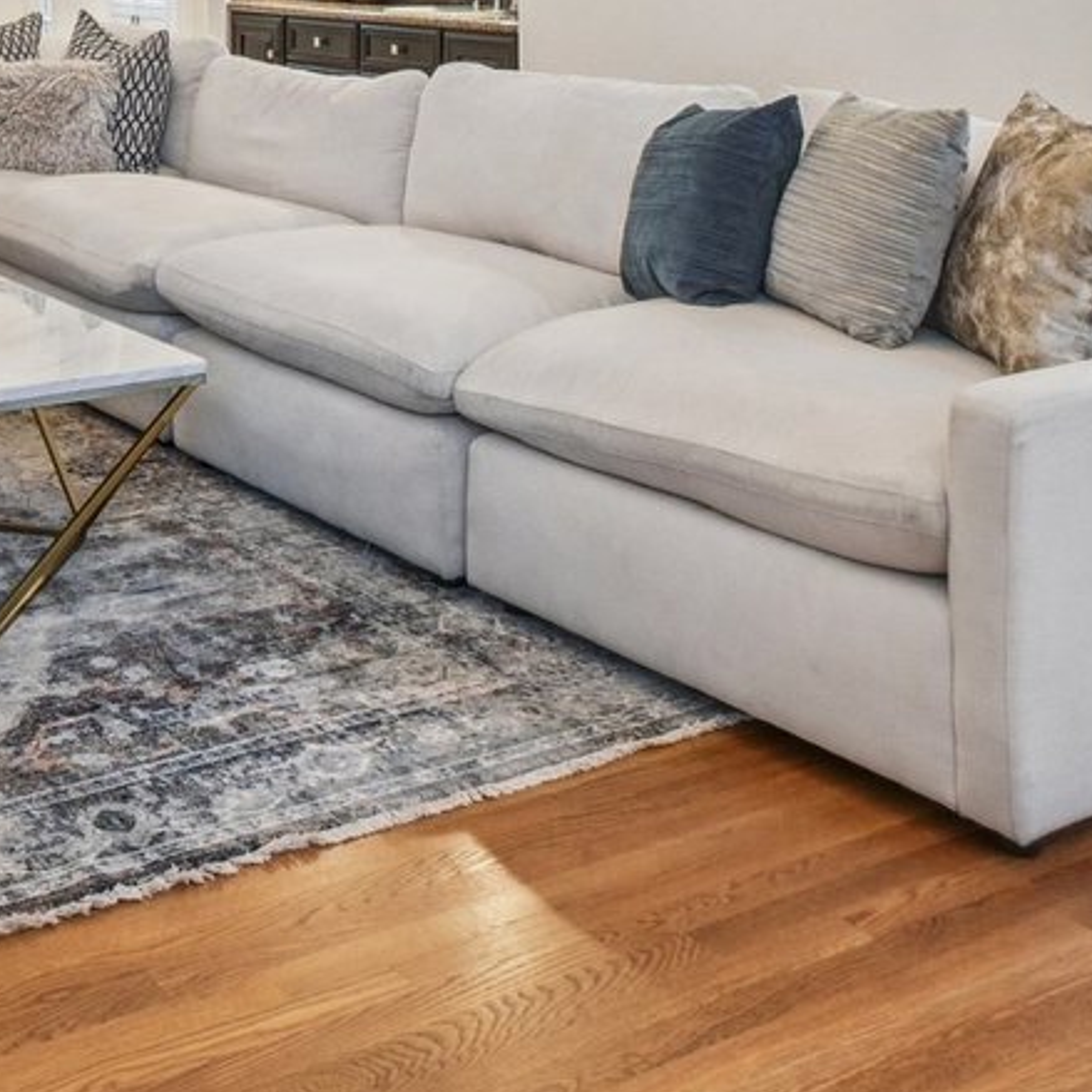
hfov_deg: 33.3
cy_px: -15
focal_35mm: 47
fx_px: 1677
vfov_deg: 32.9
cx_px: 25
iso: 400
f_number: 8
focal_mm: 10
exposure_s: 1/8
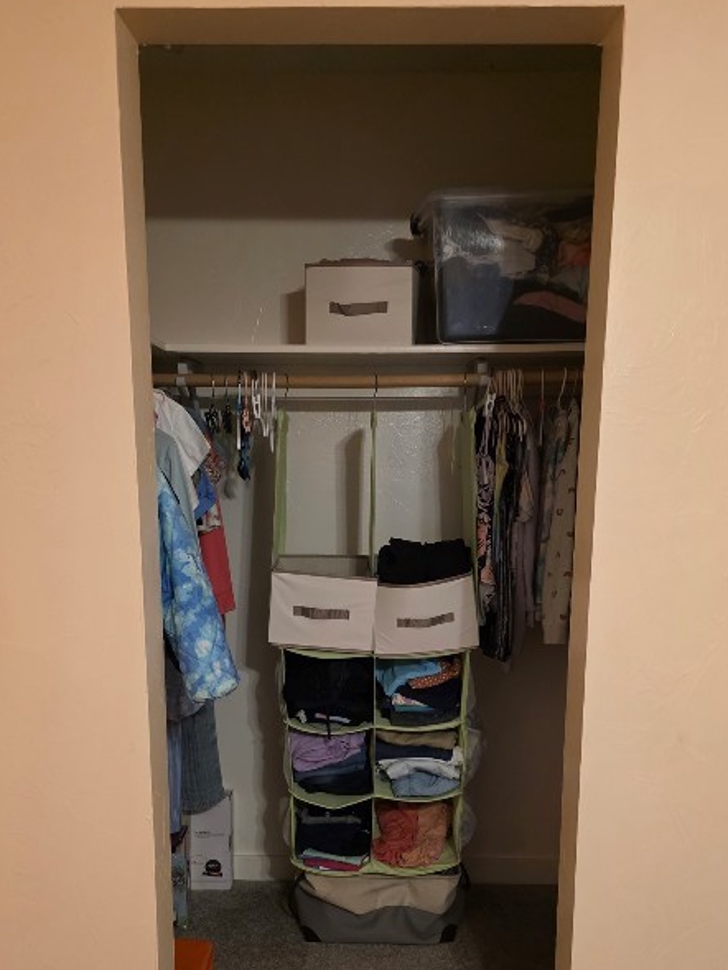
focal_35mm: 30
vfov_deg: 59.1
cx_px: 352
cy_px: 614
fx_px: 841
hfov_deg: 46.8
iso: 1000
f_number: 1.7
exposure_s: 1/120
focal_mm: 6.3
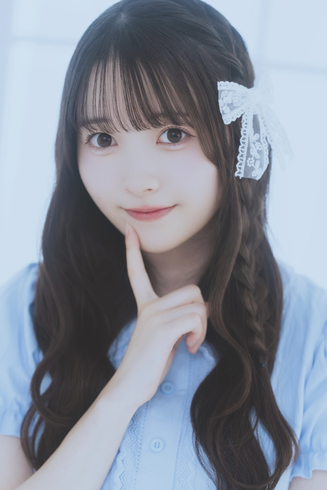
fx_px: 1607
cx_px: 164
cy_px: 245
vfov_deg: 17.3
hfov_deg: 11.6
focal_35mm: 118
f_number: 2.5
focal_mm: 118
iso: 100
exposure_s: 1/125
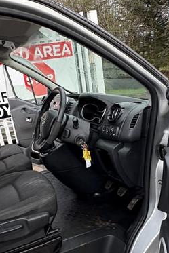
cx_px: 75
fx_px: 246
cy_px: 155
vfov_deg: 53.9
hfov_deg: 37.8
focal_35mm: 35
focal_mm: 2.22
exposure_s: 1/99
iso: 64
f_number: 2.2
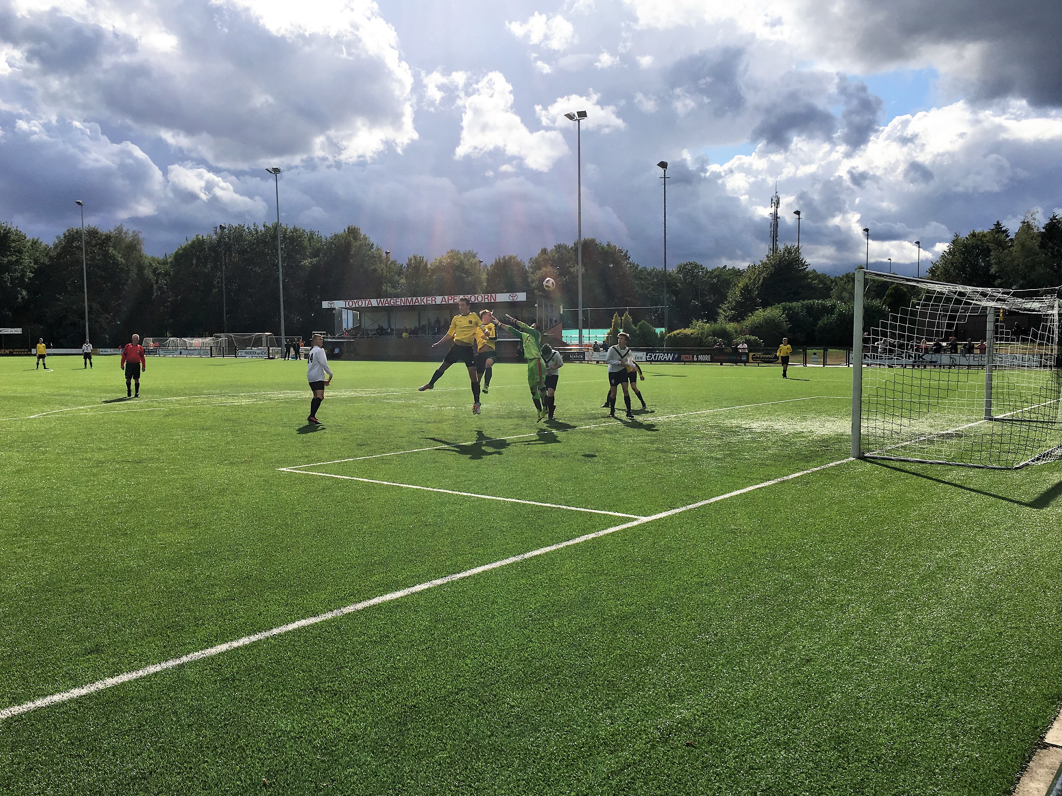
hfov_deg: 60.0
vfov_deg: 46.8
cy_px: 393
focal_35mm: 30
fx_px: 920
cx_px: 521
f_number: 2.2
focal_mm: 4.15
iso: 25
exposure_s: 1/2849
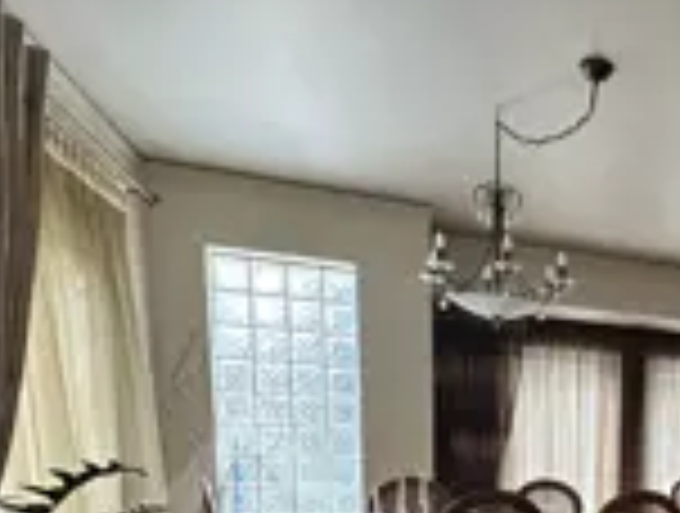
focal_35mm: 37
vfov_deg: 33.8
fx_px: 729
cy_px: 562
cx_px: 694
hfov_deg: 42.5
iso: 200
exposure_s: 1/99
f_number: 2.2
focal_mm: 2.22
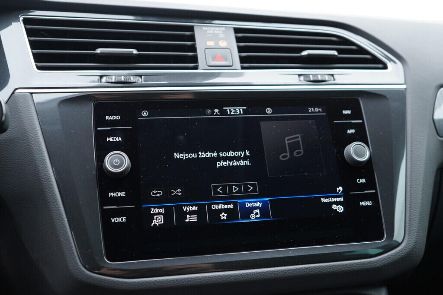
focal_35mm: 36
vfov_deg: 36.9
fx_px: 443
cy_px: 148
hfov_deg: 53.1
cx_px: 222
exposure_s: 1/40
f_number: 2.8
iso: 320
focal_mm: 24
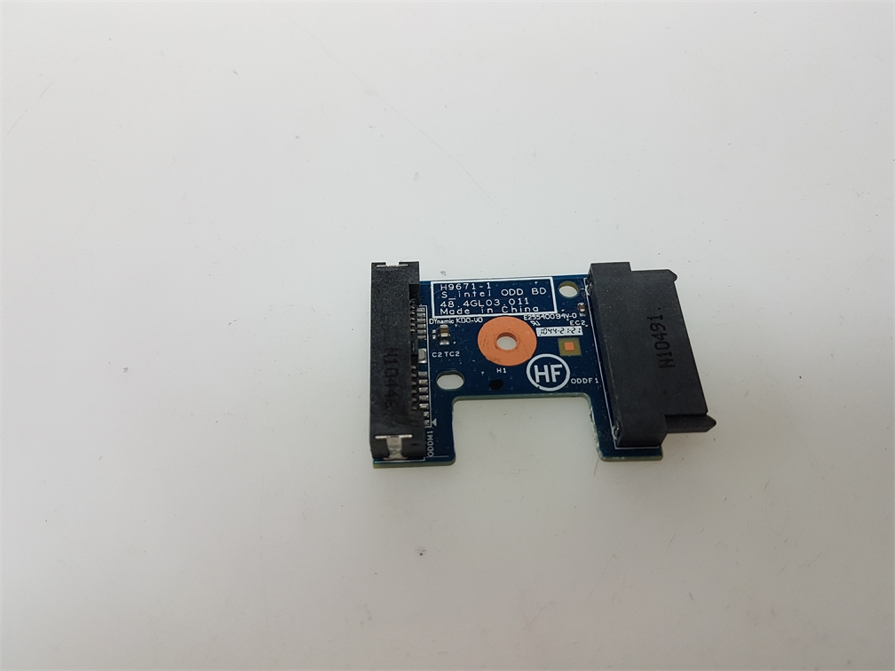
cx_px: 448
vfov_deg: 53.1
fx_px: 672
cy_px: 336
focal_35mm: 26
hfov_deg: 67.3
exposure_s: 1/100
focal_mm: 4.2
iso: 50
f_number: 1.7
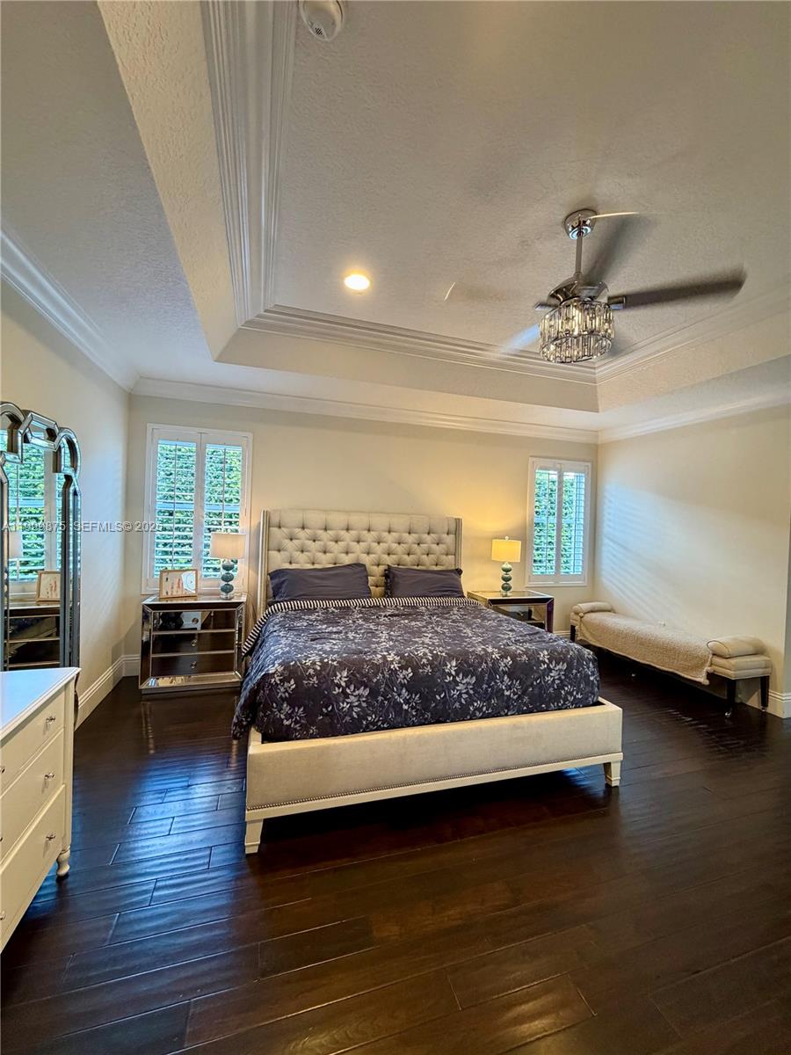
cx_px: 396
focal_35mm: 14
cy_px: 528
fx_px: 427
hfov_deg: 85.7
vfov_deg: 102.1
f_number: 2.2
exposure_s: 1/60
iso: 250
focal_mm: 2.22
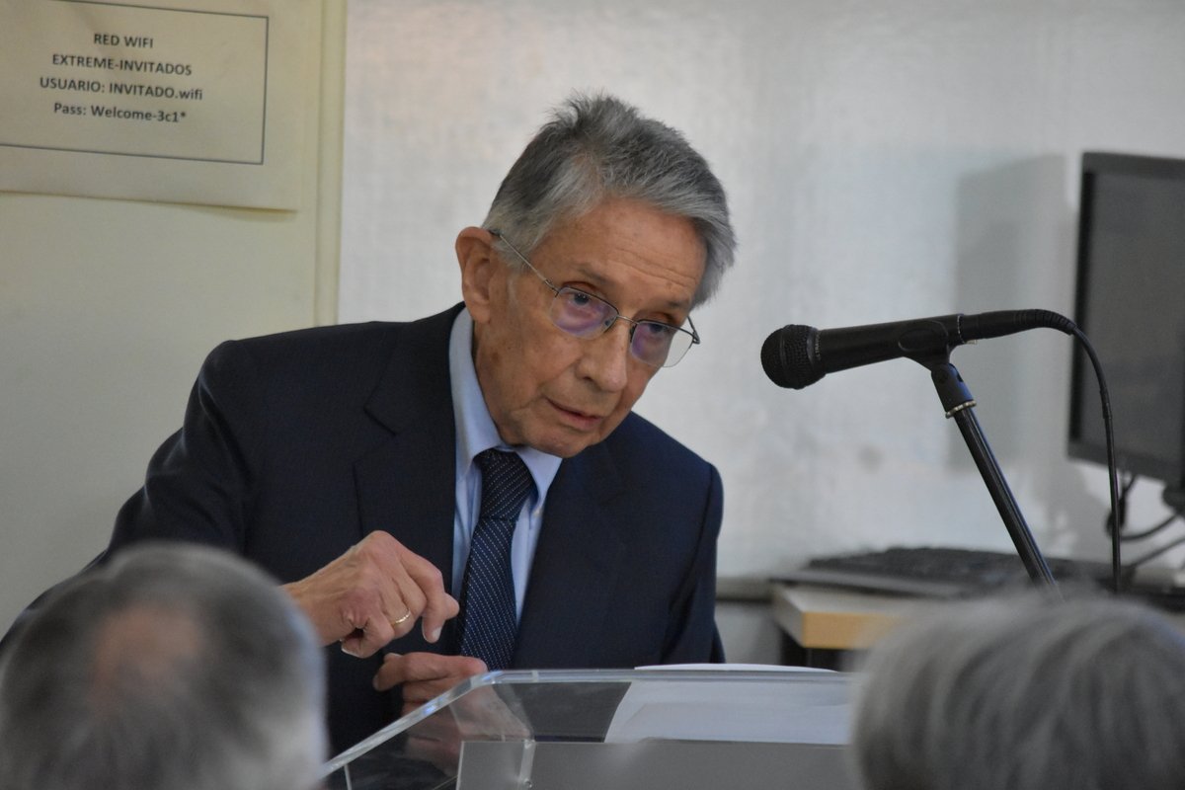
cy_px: 395
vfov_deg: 5.0
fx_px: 9134
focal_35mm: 278
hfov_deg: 7.4
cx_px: 592
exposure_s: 1/250
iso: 6400
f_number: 5
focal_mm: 185
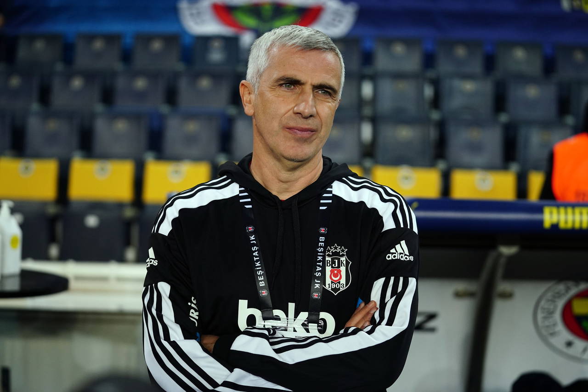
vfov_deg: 19.5
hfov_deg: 28.8
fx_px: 1143
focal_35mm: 70
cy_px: 196
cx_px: 294
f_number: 2.8
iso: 2500
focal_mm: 70
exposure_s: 1/2000
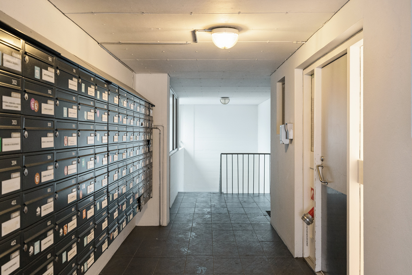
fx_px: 401
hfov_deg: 54.4
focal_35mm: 35
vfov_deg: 37.9
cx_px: 206
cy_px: 138
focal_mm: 35
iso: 4000
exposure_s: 1/30
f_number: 5.6
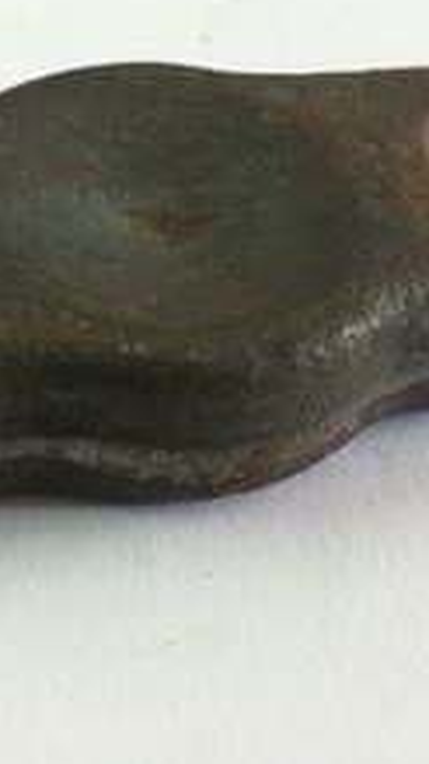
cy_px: 347
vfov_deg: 24.5
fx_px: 1761
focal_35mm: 87
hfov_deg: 13.8
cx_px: 80
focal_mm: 3.85
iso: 160
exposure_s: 1/17
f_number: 2.8
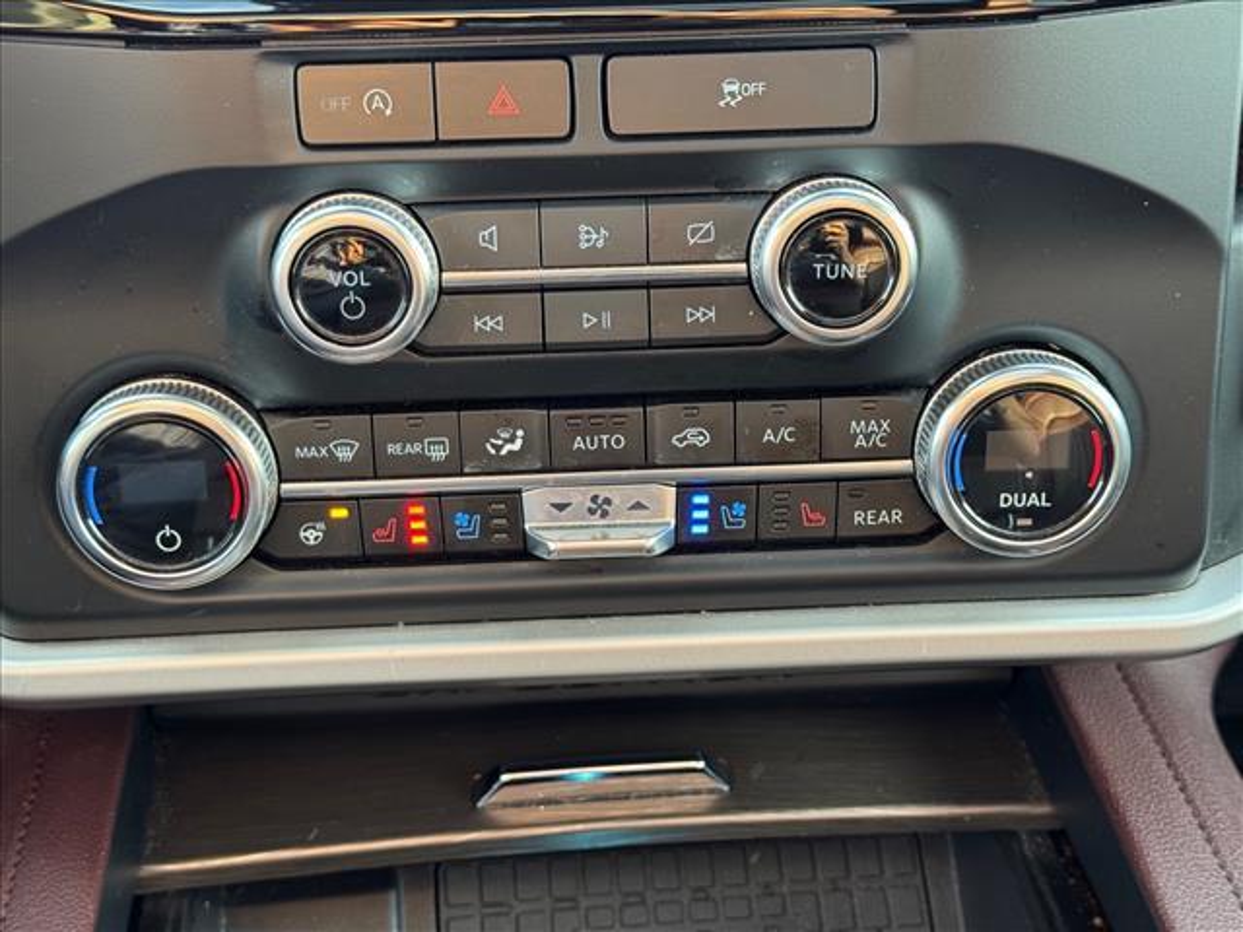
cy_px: 466
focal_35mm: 48
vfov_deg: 30.3
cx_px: 622
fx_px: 1724
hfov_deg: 39.7
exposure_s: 1/60
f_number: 1.78
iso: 200
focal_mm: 6.76
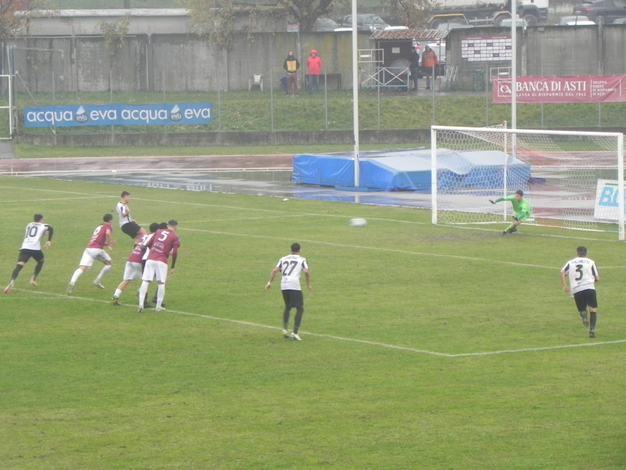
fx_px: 3327
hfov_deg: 10.7
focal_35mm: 184
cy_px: 235
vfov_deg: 8.1
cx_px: 313
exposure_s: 1/94.5
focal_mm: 32.7
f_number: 4.5
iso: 160
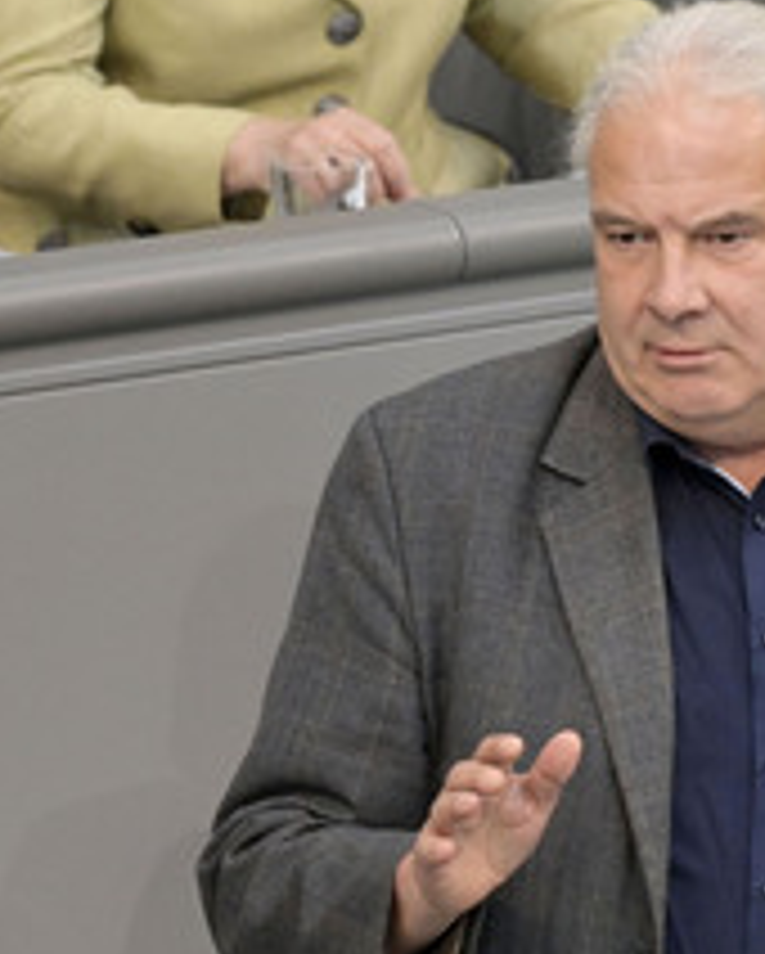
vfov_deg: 2.9
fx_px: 19133
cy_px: 639
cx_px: 830
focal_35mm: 677
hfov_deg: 2.3
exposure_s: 1/500
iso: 8000
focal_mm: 340
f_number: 5.6
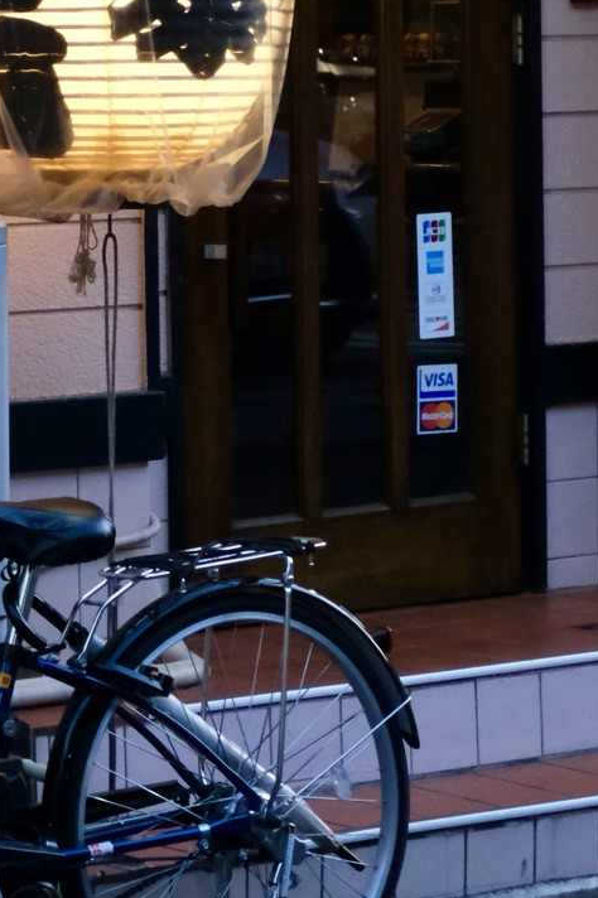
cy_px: -83
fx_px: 4290
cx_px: 26
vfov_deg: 11.8
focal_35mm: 172
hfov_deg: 7.9
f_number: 5.6
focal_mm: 45
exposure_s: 1/140
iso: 4000
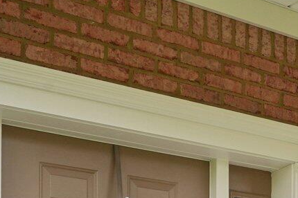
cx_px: 369
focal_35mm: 85
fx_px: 705
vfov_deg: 13.9
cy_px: 374
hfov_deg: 21.9
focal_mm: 17.9
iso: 100
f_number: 13
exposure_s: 1/20
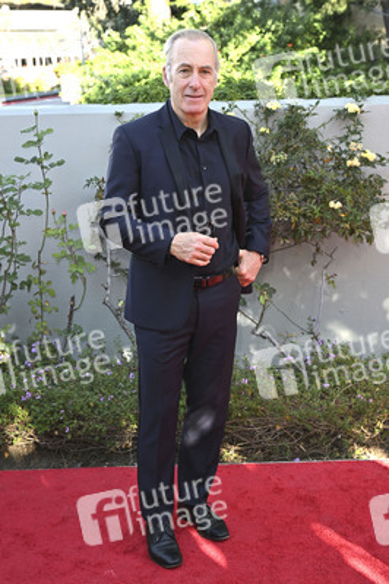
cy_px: 292
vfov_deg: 42.8
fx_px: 747
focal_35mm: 46
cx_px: 194
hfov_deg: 29.2
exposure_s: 1/320
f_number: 5.6
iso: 640
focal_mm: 46
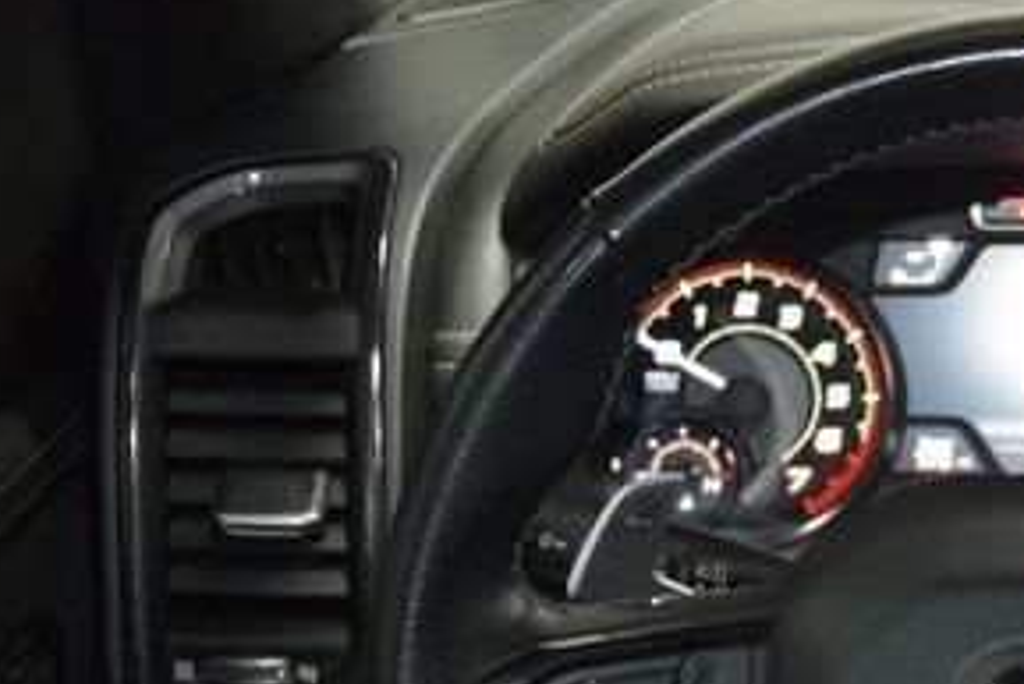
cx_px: 1077
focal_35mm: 103
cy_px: 732
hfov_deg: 19.1
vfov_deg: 13.1
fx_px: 2934
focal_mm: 31
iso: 1100
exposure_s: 1/15
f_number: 4
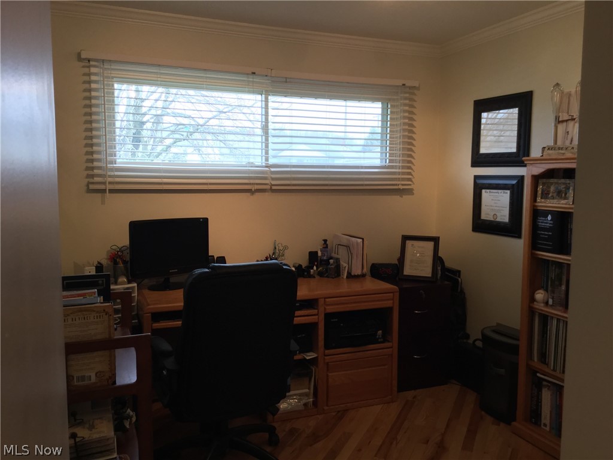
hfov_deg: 58.4
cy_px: 230
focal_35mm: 31
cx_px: 306
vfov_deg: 45.4
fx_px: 549
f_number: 2.4
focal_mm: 3.3
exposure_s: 1/30
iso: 64
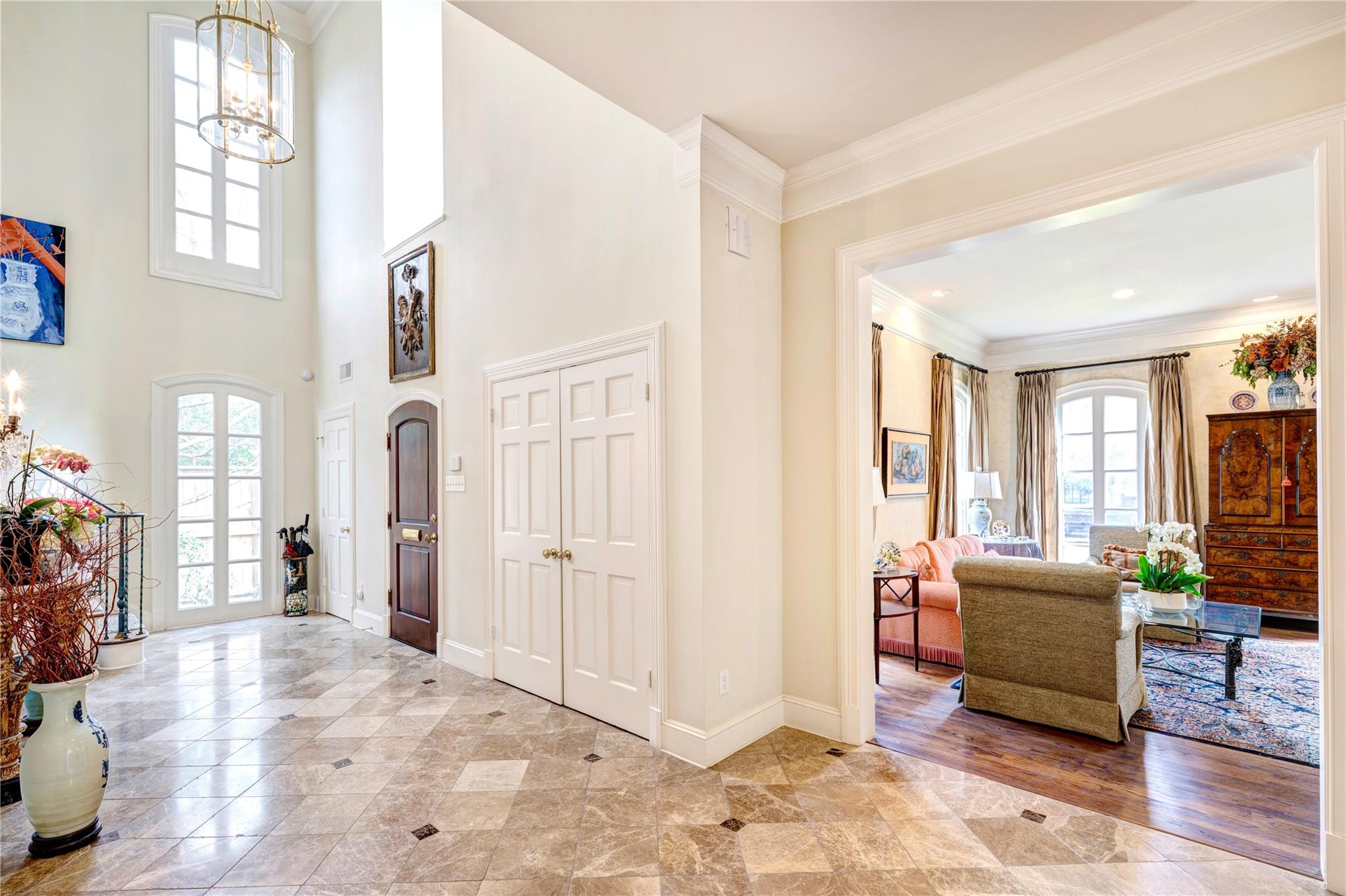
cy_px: 448
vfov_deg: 77.3
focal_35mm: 15
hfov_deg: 100.4
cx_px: 673
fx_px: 561
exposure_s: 1/3
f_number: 8
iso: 64
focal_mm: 15
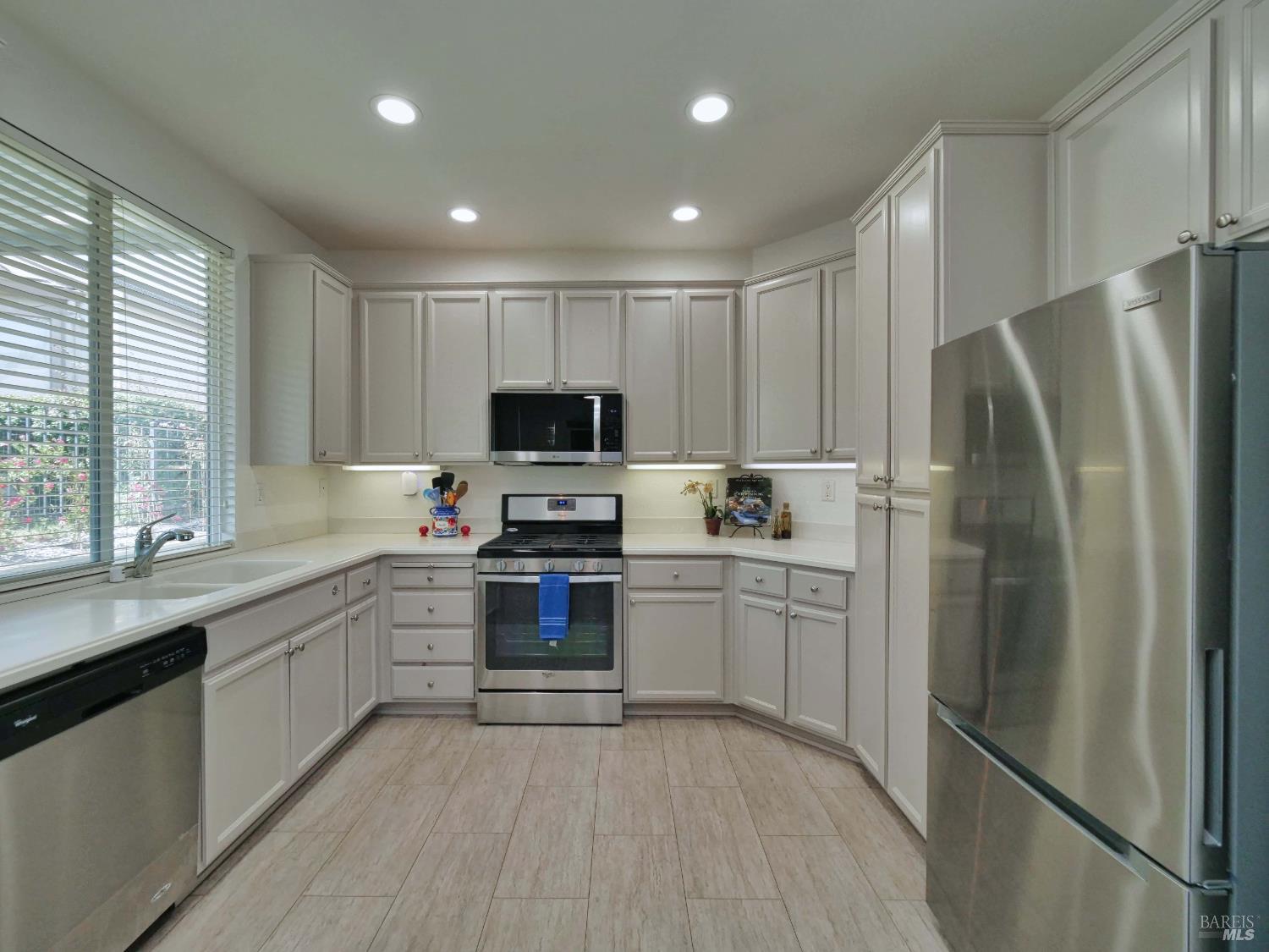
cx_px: 634
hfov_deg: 102.1
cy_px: 476
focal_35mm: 14
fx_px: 513
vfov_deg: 85.7
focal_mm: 7
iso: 800
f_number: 5.6
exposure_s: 1/160
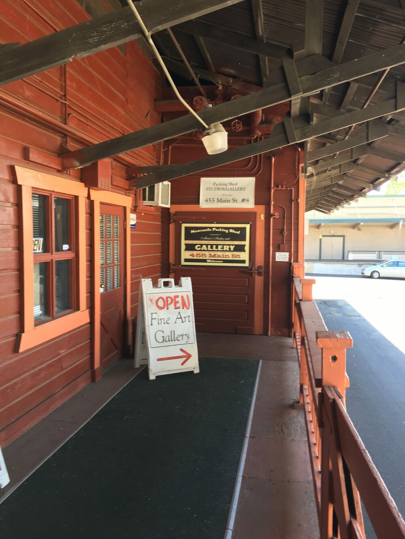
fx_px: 452
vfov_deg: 61.7
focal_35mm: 29
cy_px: 270
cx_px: 202
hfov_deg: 48.2
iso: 32
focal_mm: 4.15
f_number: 2.2
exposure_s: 1/60
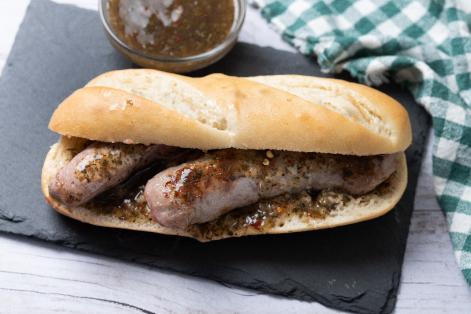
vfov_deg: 15.2
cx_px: 236
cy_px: 157
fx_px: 1177
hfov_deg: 22.6
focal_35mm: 90
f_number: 6.3
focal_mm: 60
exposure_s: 1/200
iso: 100
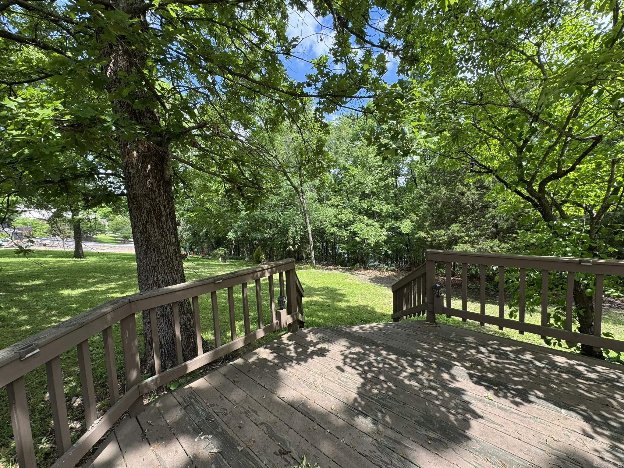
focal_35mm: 14
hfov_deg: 102.1
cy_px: 234
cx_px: 312
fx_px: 252
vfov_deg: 85.7
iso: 40
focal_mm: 2.22
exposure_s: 1/341
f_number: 2.2
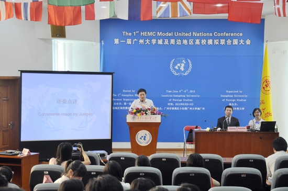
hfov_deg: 33.4
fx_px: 479
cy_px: 96
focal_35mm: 60
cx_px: 144
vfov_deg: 22.6
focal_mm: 40
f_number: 4.5
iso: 400
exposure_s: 1/30
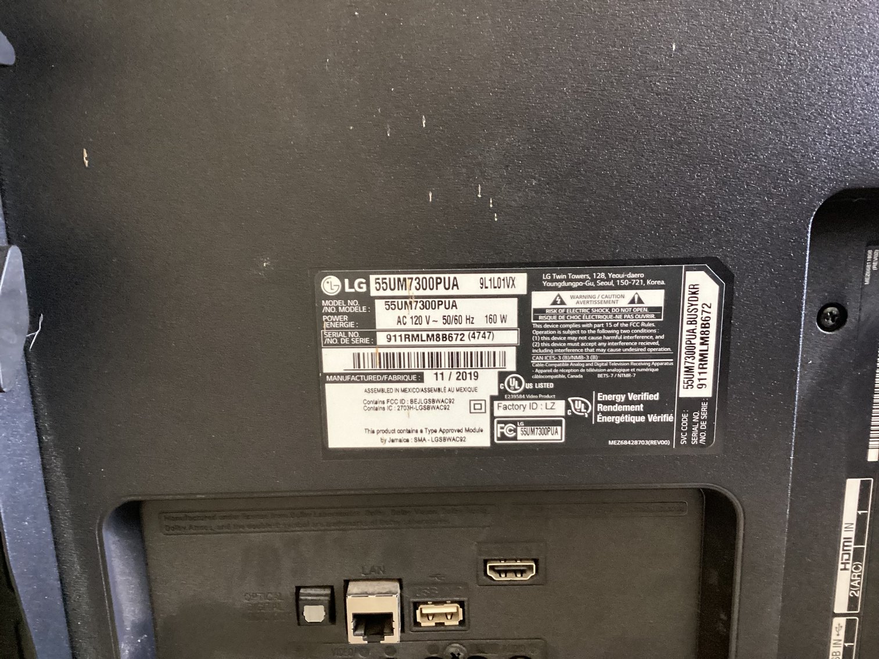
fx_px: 787
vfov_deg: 45.4
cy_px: 330
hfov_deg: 58.3
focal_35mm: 31
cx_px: 440
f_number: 2.4
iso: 320
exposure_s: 1/40
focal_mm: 3.3
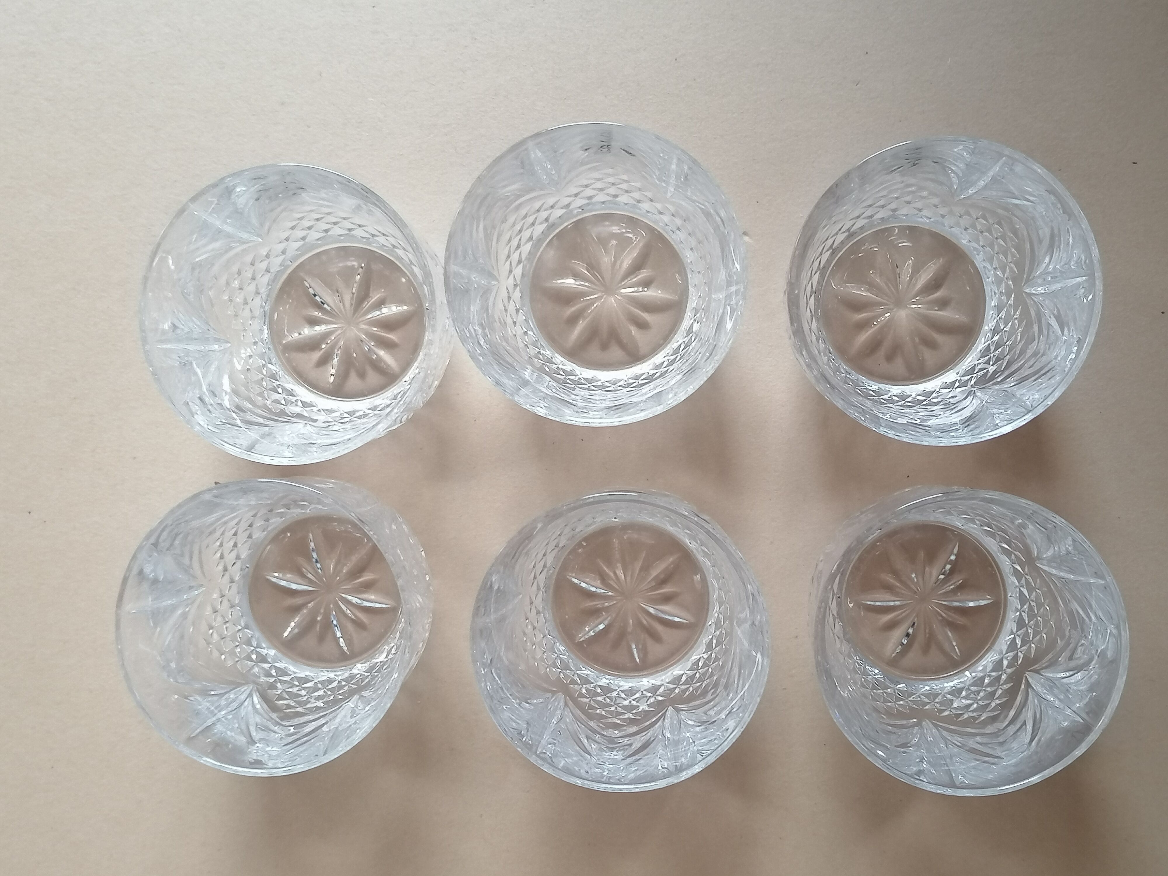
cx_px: 584
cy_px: 438
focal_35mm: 44
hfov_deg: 42.9
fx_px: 1485
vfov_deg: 32.9
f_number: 1.8
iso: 250
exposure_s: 1/30
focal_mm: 4.75
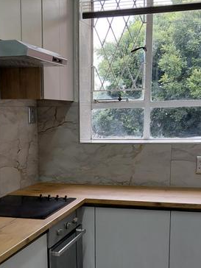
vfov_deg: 33.7
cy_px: 221
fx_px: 426
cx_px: 73
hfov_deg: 26.5
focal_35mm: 55
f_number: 1.8
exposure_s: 1/120
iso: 50
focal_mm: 4.69
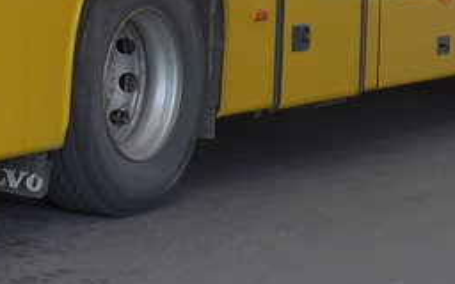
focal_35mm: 144
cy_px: -343
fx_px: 1786
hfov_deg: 13.8
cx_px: -180
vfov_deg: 8.5
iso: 80
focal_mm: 6
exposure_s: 1/250
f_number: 2.8
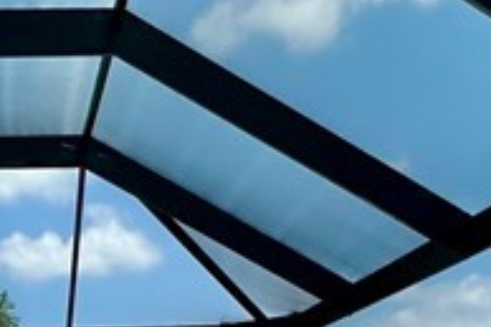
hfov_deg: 25.7
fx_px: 1049
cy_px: 956
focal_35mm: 77
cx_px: 71
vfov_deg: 11.4
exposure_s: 1/2092
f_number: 2.2
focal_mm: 2.22
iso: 40
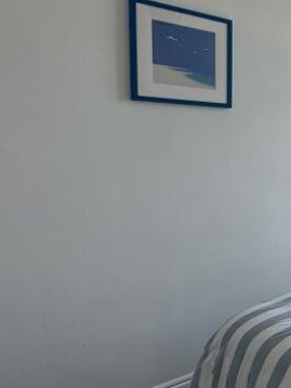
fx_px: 448
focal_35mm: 40
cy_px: 187
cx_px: 445
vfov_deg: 46.8
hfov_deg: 25.9
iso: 40
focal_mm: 2.22
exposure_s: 1/122
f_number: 2.2
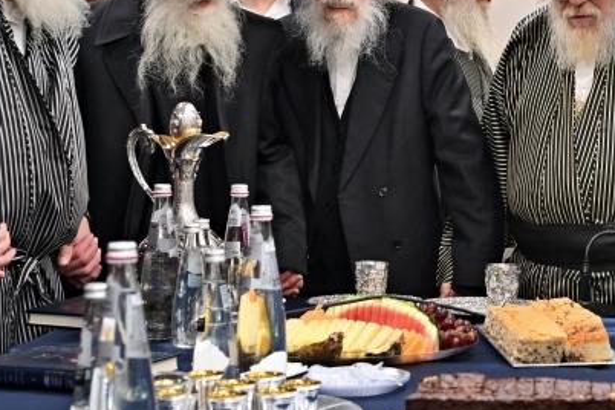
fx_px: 1457
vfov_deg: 15.9
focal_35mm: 85
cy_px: 96
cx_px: 568
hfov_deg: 23.2
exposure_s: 1/200
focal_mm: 33.5
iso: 500
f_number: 4
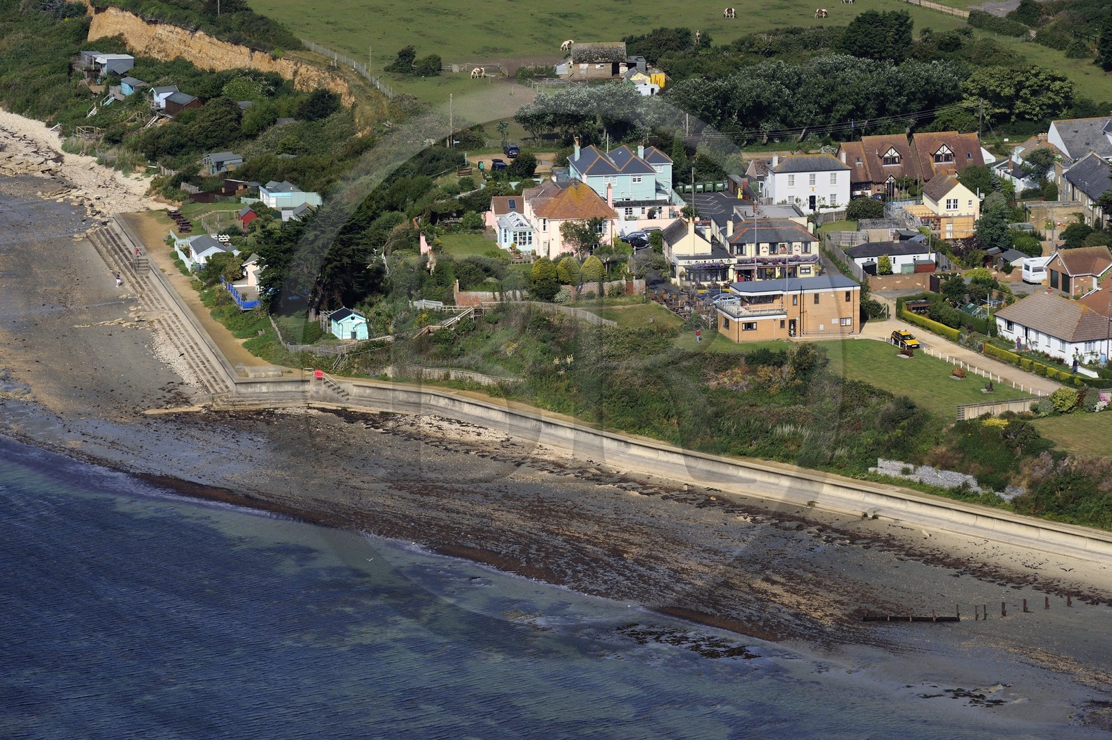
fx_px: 6173
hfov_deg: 10.3
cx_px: 556
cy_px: 370
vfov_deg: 6.9
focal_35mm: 200
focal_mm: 200
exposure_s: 1/800
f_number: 10
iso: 400
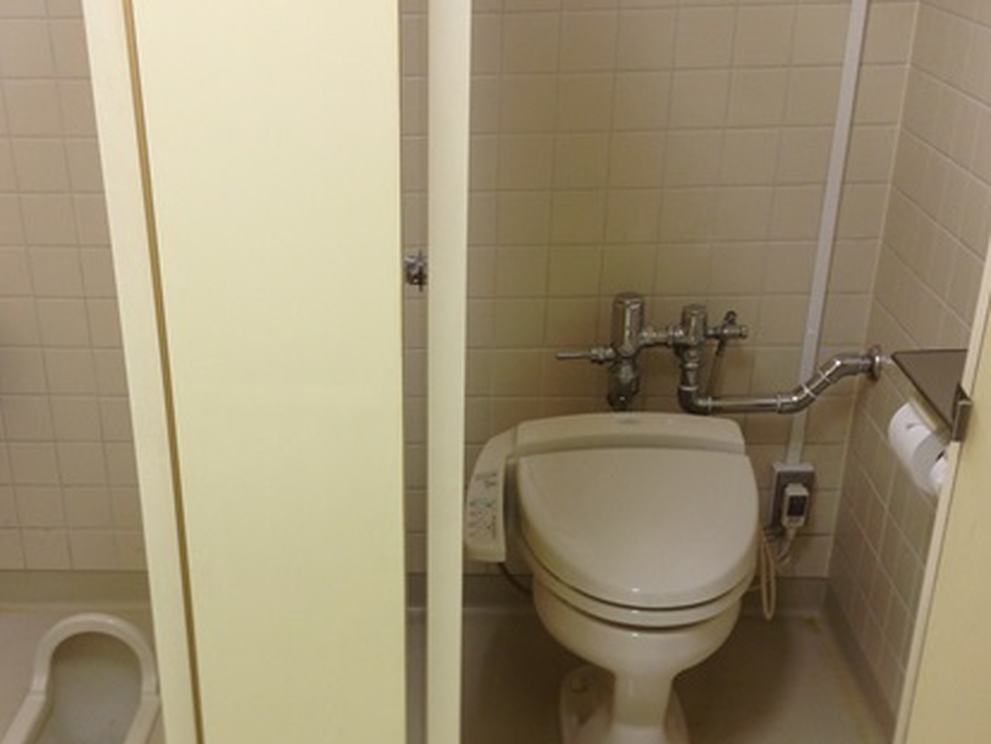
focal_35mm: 51
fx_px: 1461
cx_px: 381
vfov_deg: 28.1
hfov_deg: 37.3
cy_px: 569
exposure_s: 1/30
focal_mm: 4.12
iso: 50
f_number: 2.4
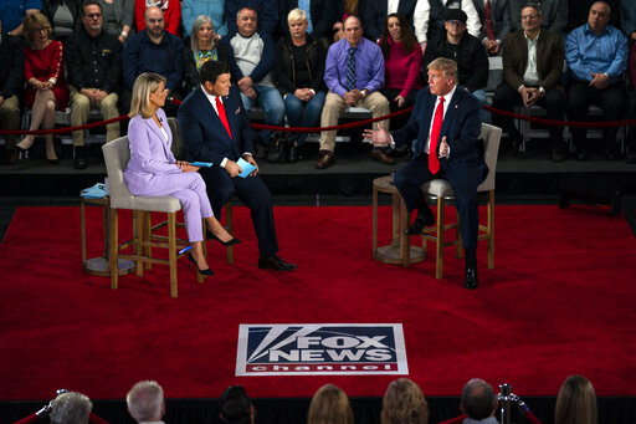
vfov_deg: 9.4
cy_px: 212
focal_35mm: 146
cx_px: 318
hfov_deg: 14.1
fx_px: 2578
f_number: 2.8
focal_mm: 146
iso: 2000
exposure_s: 1/500
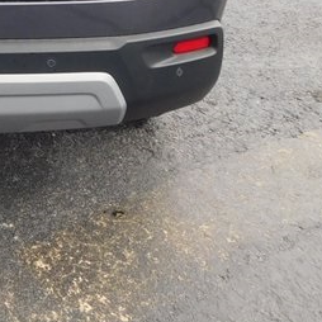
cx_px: -66
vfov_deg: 19.5
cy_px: -95
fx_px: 863
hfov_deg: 19.8
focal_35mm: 82
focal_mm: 4
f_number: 3
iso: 125
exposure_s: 1/320
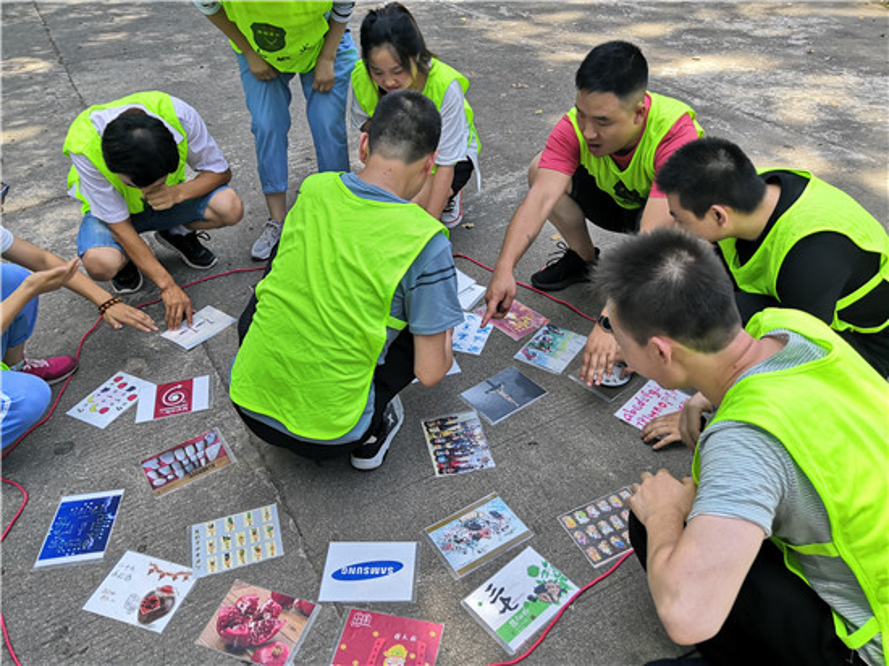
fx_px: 693
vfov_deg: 51.3
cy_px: 333
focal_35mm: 27
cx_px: 444
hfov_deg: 65.3
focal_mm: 3.95
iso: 50
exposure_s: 1/133
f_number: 1.8
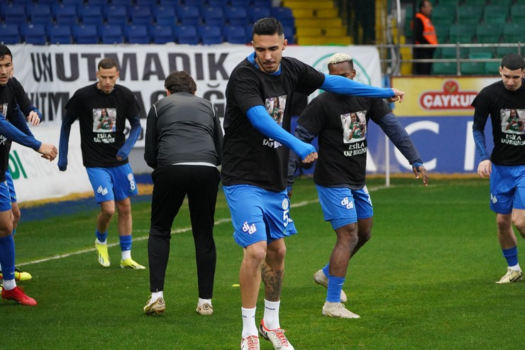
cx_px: 262
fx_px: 2464
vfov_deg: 8.1
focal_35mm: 169
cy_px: 175
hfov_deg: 12.2
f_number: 5.6
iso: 8000
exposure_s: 1/2000
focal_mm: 169
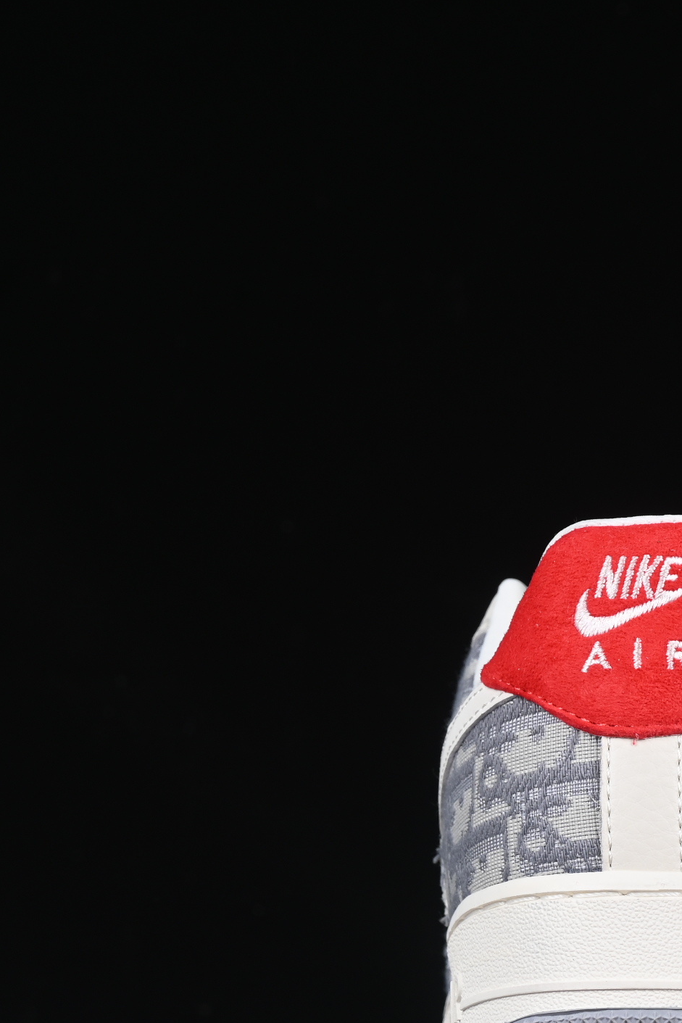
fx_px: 4204
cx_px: 892
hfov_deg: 9.1
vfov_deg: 13.8
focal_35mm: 148
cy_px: 671
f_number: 8
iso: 160
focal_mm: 50
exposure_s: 1/80
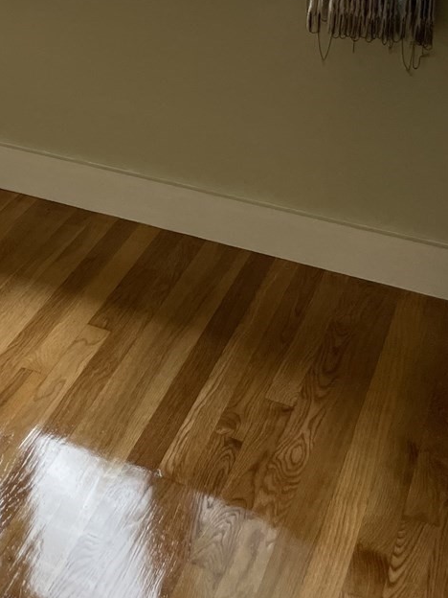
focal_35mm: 64
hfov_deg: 21.7
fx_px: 1104
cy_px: -53
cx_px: -47
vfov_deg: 27.7
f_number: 1.6
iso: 125
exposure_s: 1/120
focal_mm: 4.2
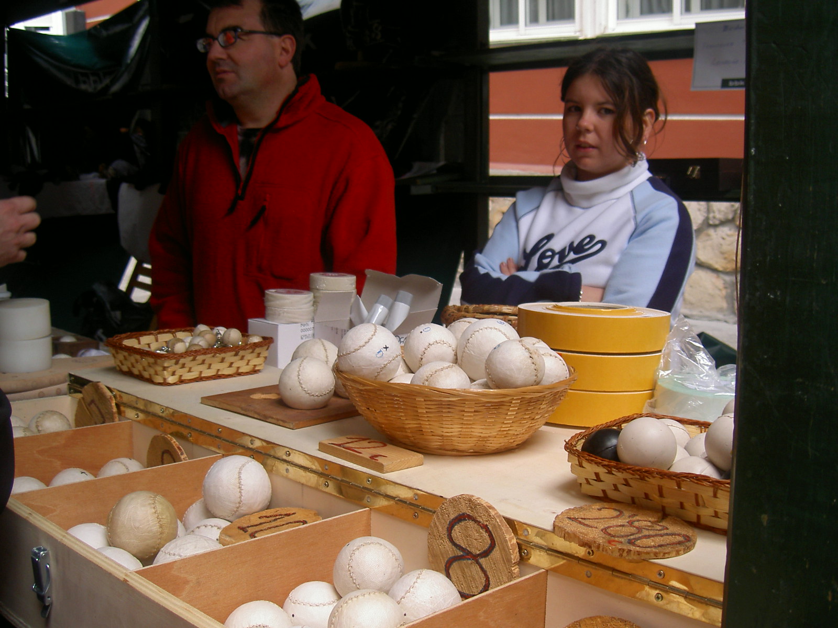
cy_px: 314
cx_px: 419
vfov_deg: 36.8
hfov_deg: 47.9
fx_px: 944
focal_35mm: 39
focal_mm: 8
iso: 100
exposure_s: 1/59.5
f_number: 2.8
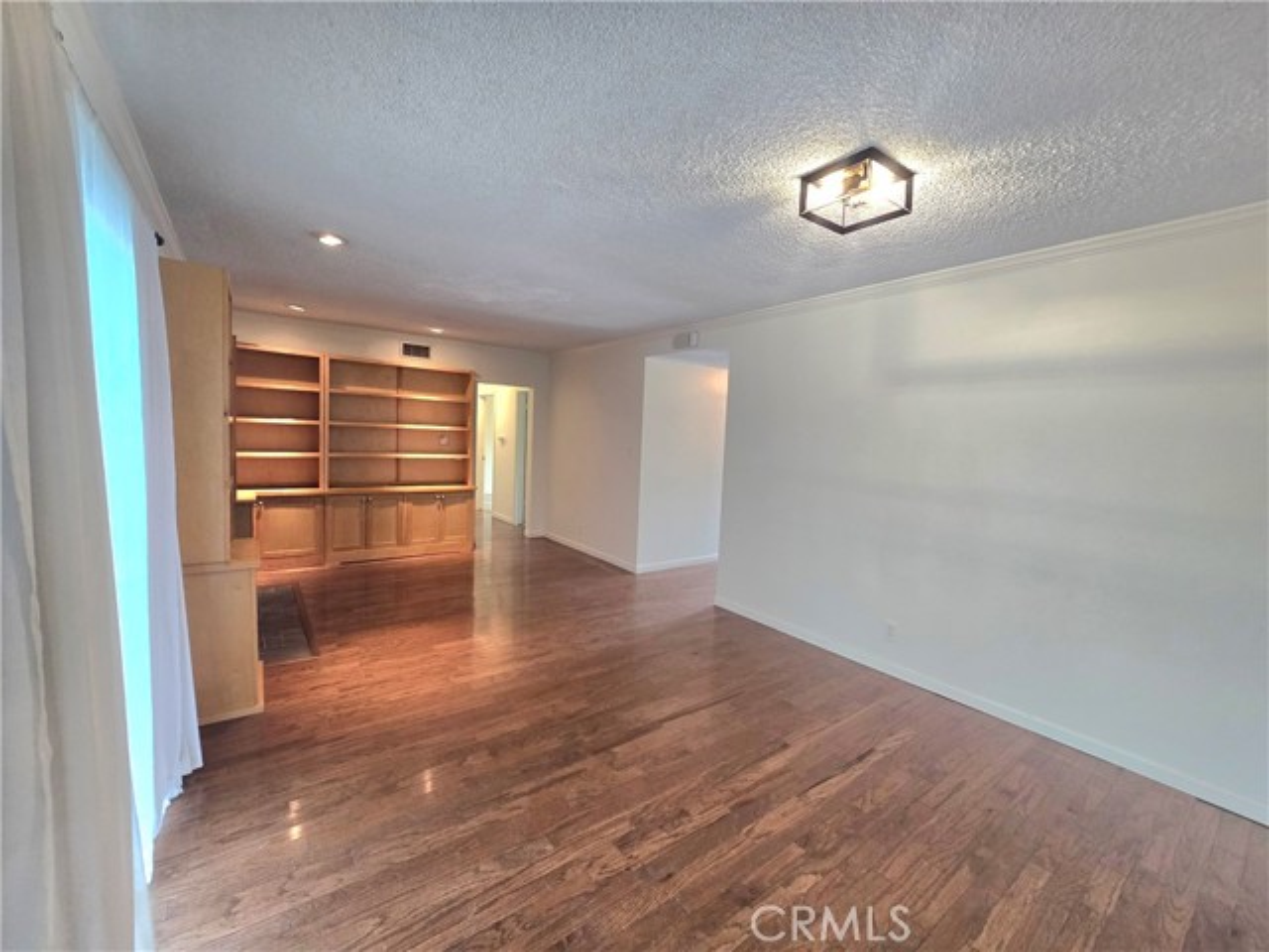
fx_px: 477
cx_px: 634
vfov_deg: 89.9
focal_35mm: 13
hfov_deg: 106.2
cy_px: 476
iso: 160
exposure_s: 1/60.2
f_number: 2.2
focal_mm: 2.2
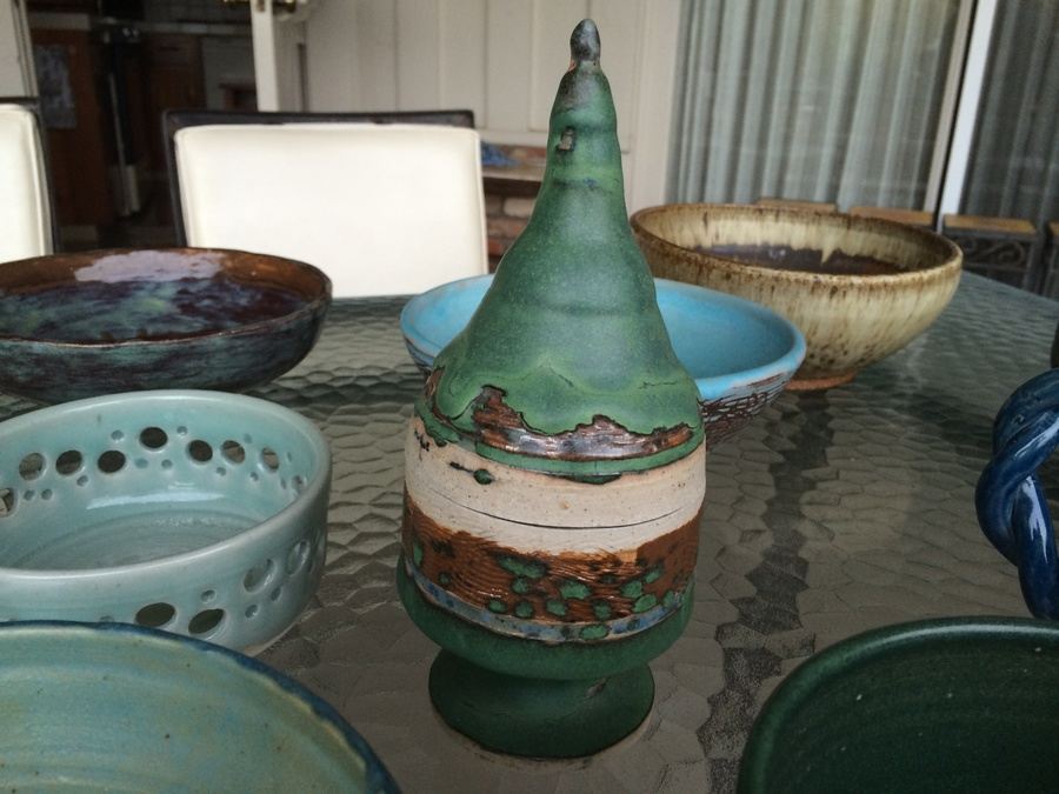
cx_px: 530
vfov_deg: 46.8
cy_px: 397
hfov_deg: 60.0
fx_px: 918
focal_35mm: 30
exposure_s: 1/30
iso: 50
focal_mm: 4.12
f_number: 2.2
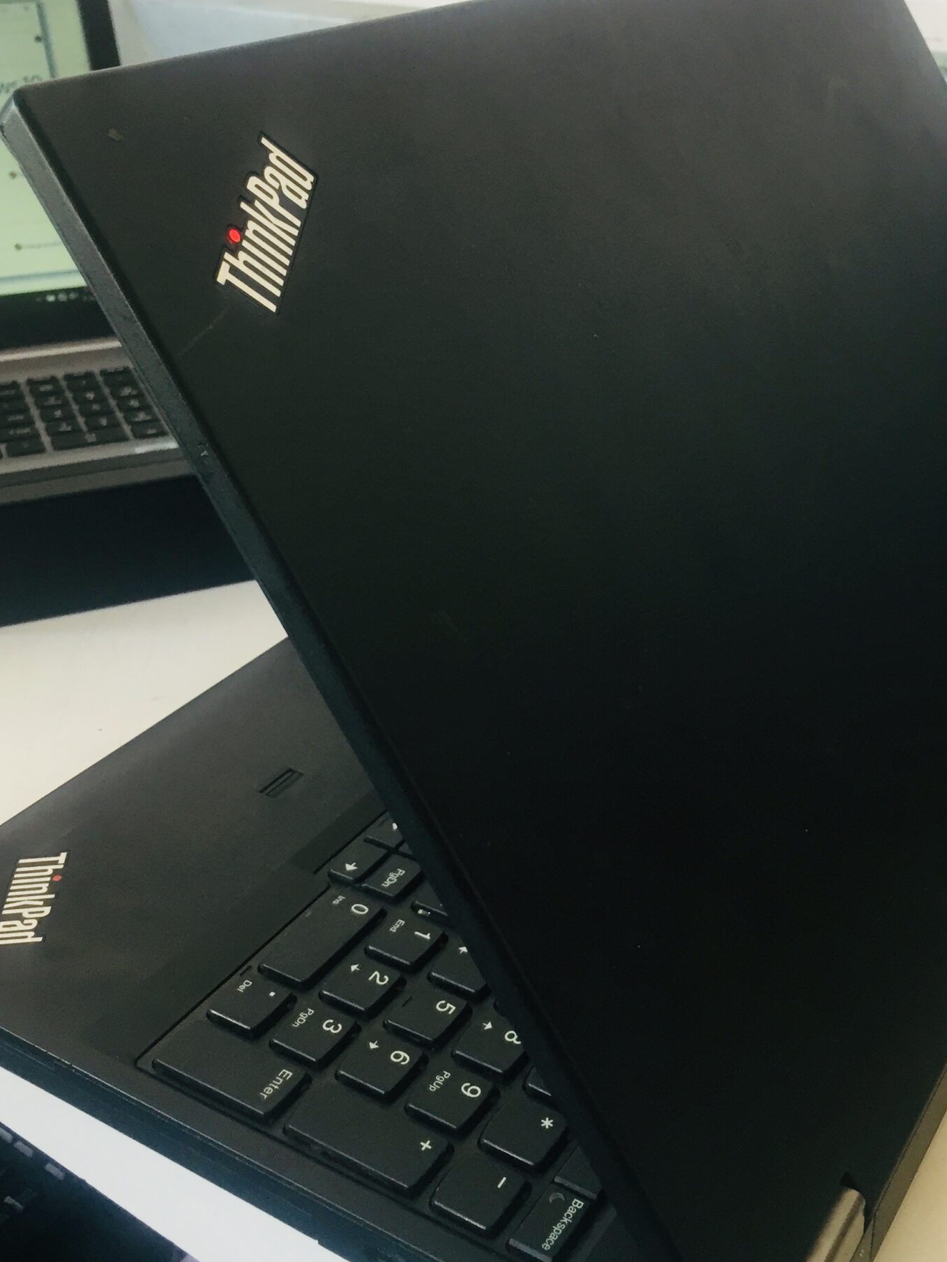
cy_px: 529
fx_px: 1496
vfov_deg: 45.6
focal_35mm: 41
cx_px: 508
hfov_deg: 35.1
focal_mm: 4.15
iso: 100
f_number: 2.2
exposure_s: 1/33
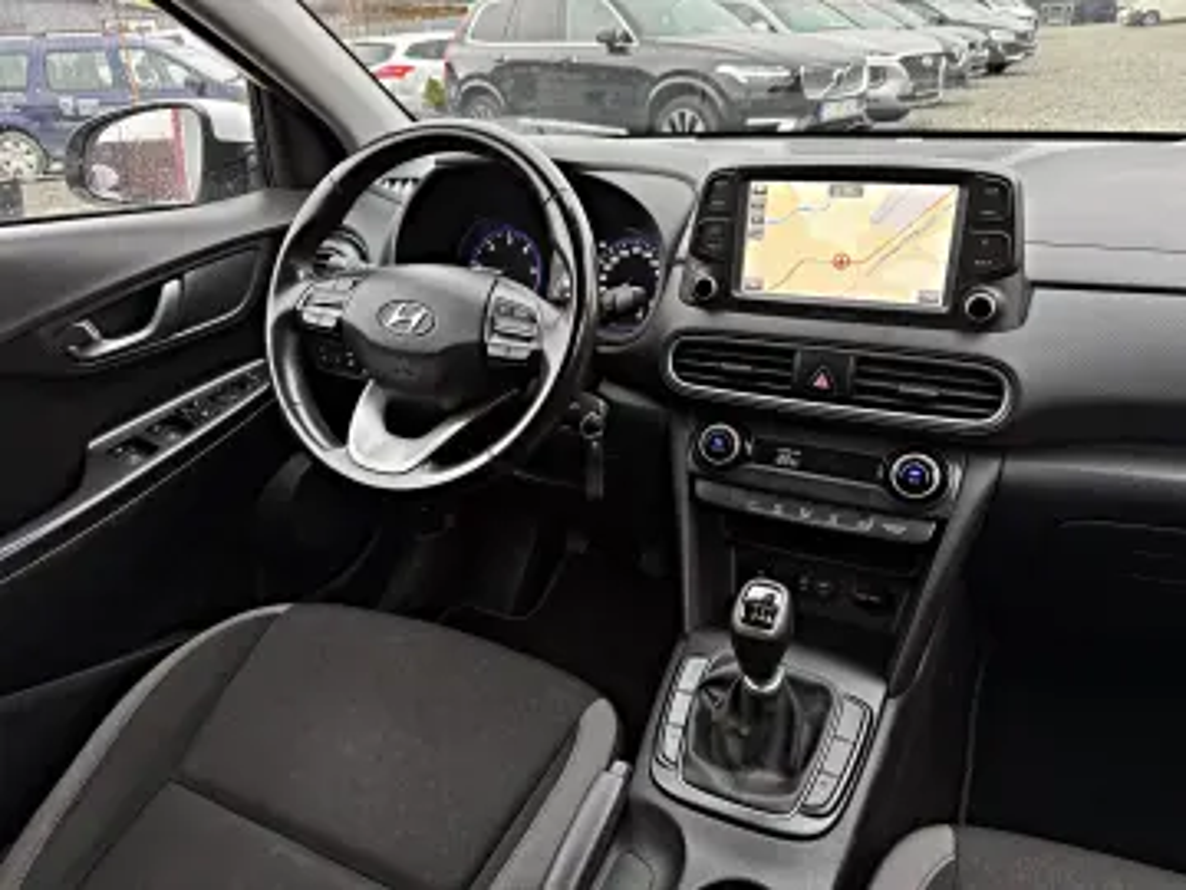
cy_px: 445
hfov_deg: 71.6
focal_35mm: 24
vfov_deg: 56.8
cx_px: 593
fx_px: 822
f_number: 1.78
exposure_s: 1/121
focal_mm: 6.76
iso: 200
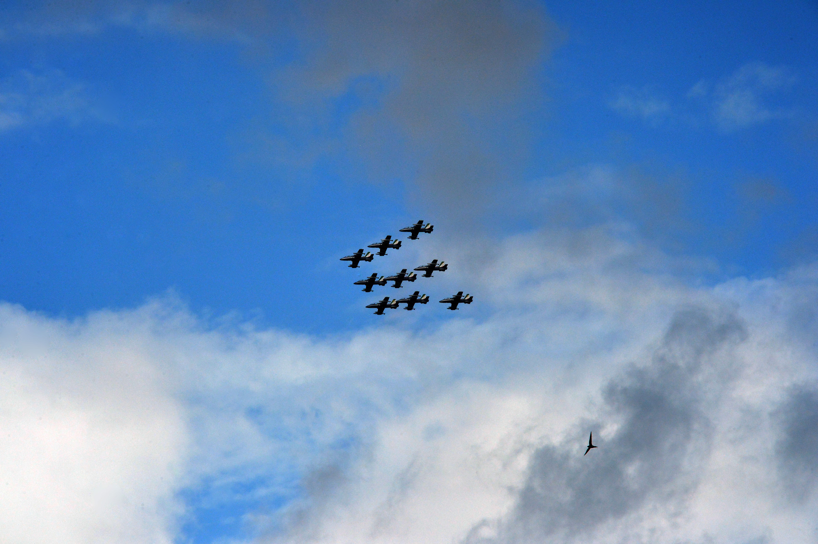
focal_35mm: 280
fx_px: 6358
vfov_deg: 4.9
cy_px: 272
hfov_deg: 7.4
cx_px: 409
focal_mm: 280
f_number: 16
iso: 1600
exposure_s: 1/2500
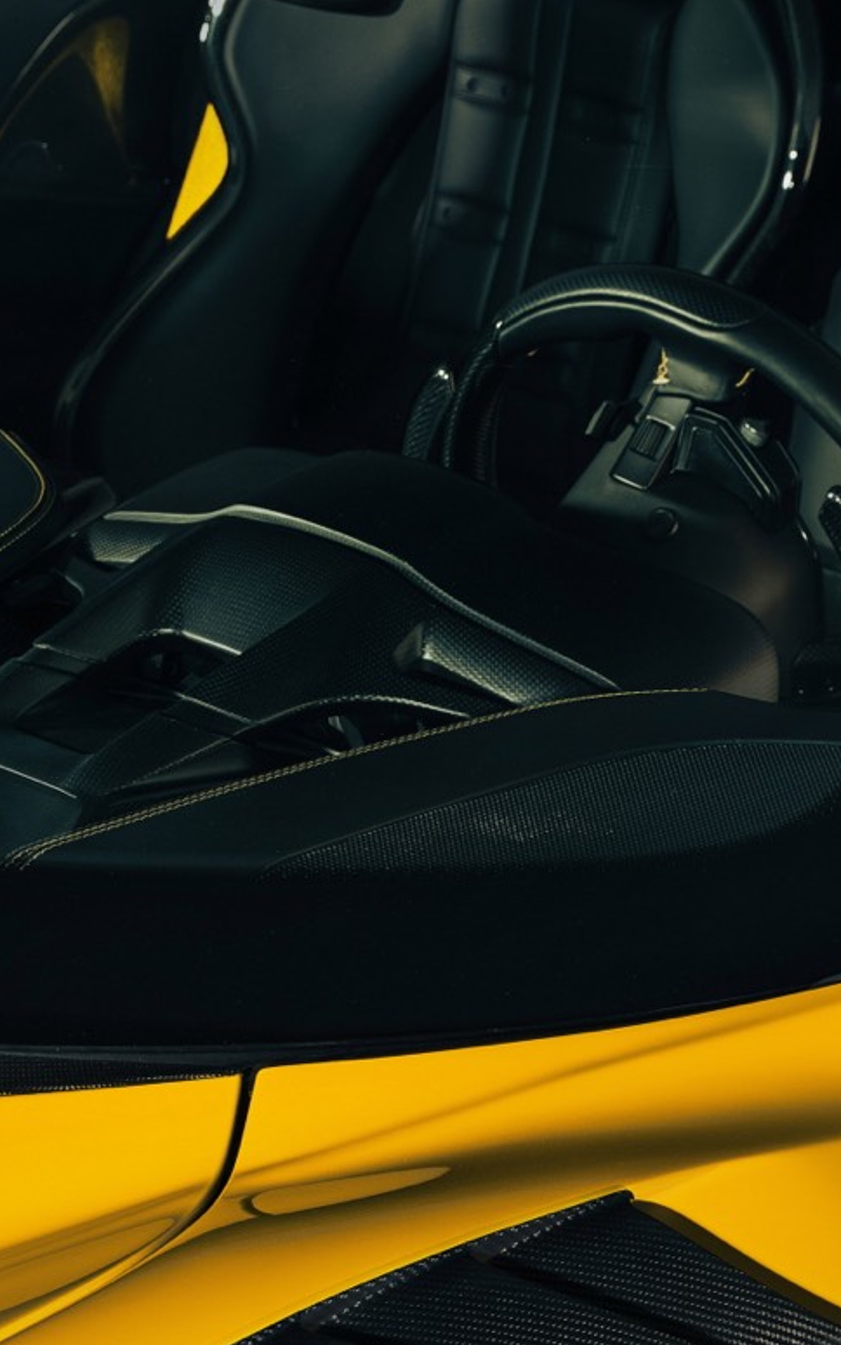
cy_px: 1783
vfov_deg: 12.7
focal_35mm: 160
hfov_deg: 8.1
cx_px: -141
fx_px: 5850
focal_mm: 40.4
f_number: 8
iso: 50
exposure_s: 1/200
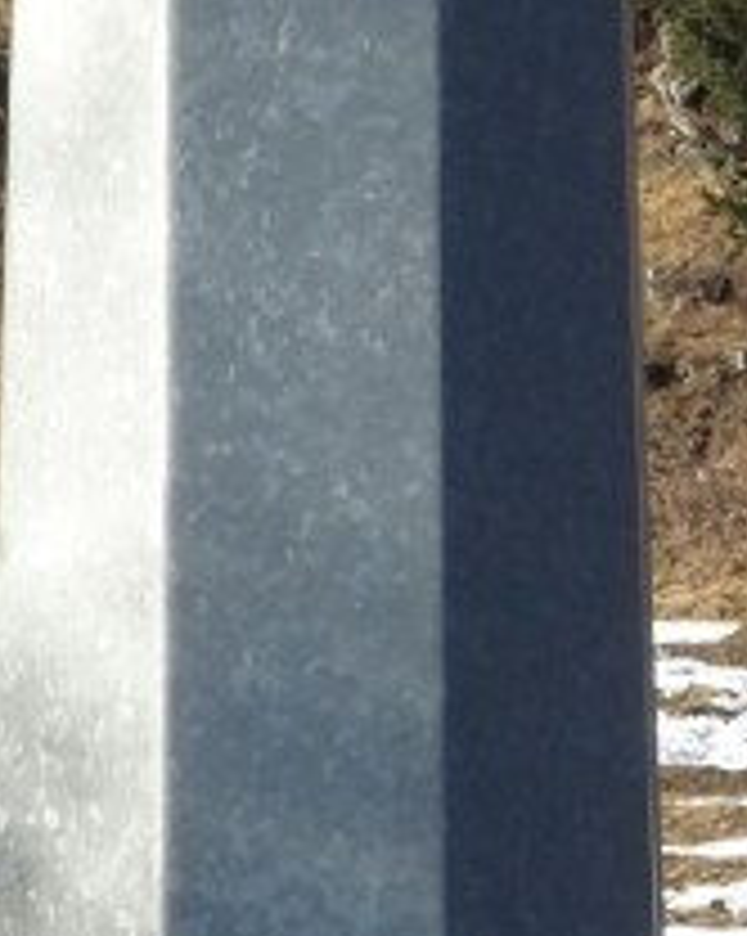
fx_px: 29973
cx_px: 1292
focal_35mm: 1083
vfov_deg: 1.8
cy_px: -76
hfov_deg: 1.4
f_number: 6.3
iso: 100
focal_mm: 38.47
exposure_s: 1/250
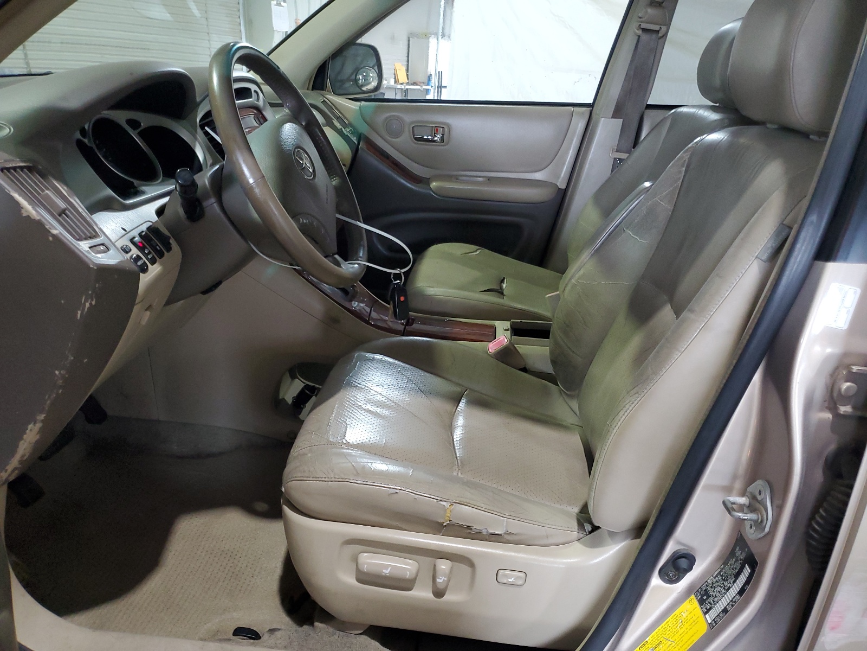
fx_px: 651
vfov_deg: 53.1
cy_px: 326
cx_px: 434
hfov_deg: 67.3
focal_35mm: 26
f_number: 1.5
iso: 198
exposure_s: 1/60.2
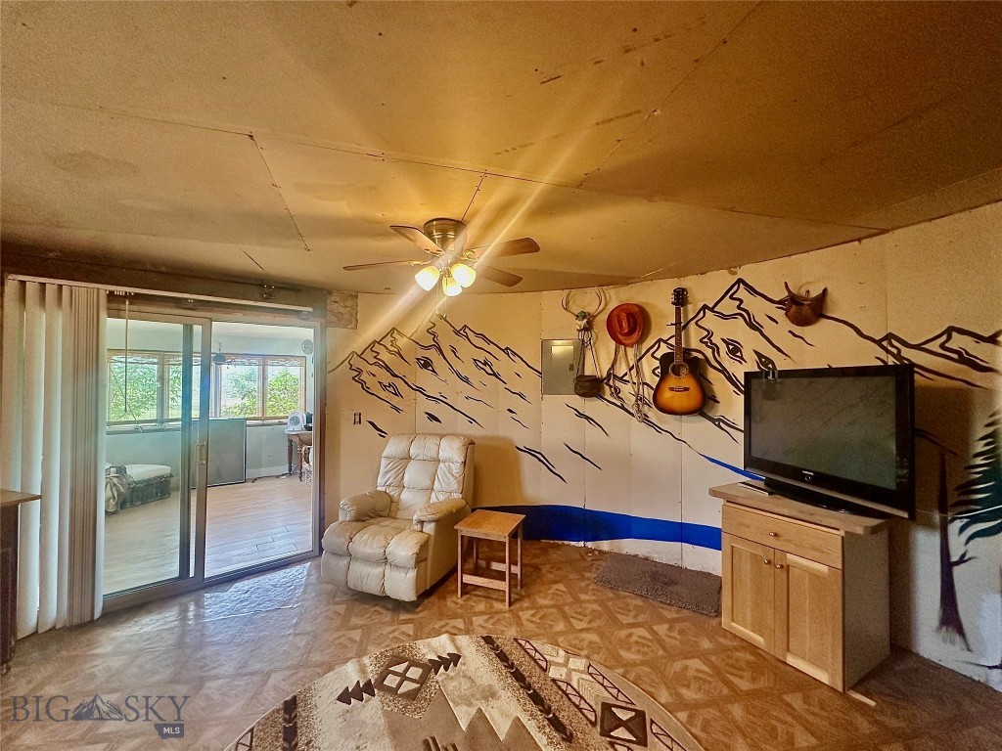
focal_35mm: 14
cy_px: 376
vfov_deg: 85.7
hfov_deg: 102.1
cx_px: 501
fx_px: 405
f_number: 2.2
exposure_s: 1/120
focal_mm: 2.22
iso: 200
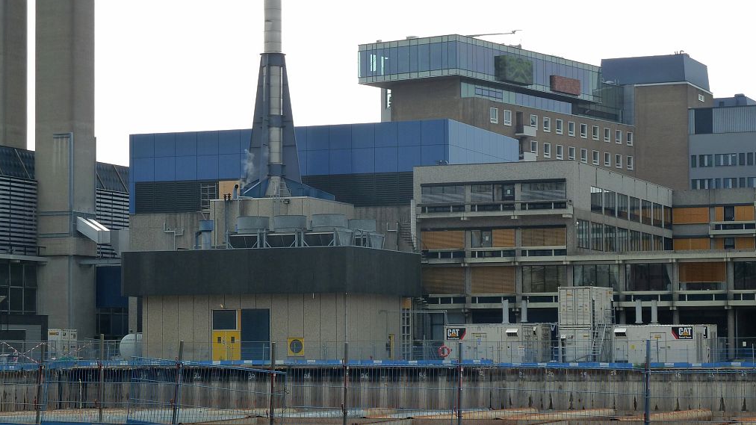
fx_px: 1984
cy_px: 242
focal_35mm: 99
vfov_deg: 12.2
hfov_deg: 21.6
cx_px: 376
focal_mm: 14.7
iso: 125
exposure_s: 1/250
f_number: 4.3
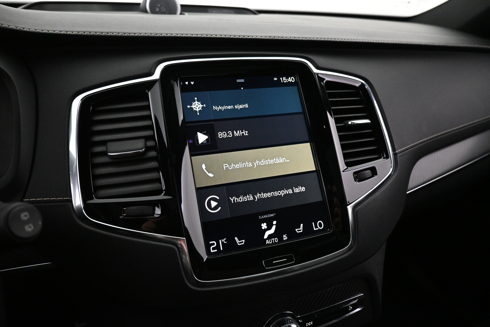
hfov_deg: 73.7
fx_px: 327
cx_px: 245
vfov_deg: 53.1
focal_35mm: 24
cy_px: 164
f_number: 3.5
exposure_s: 1/100
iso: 4000
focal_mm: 16
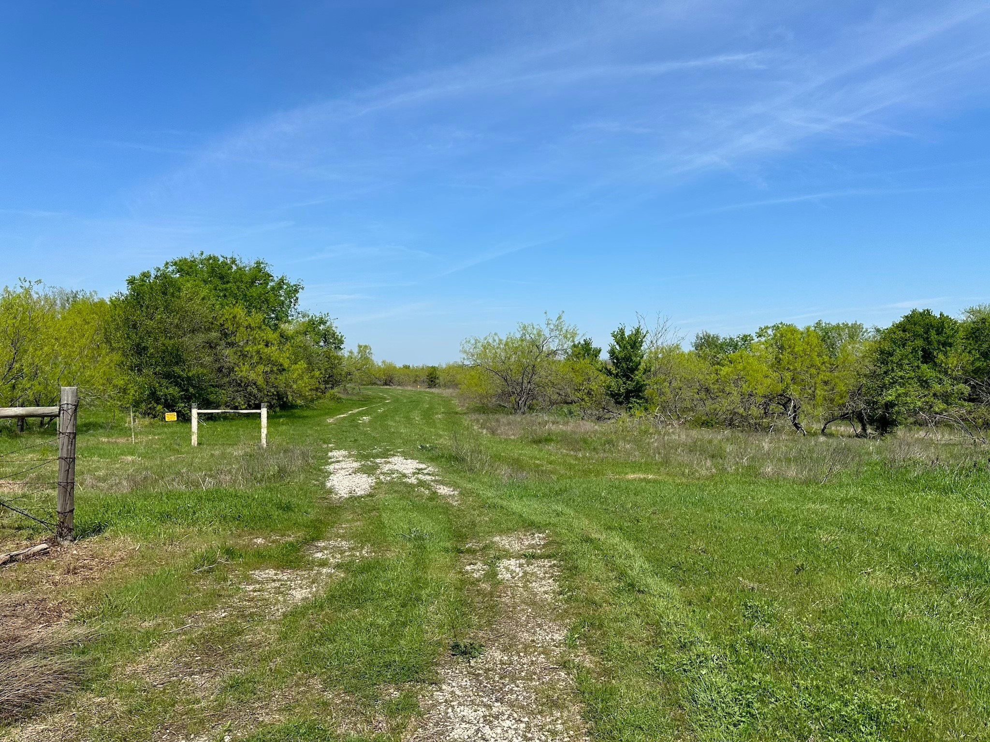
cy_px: 371
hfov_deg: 71.6
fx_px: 686
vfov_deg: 56.8
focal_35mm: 24
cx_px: 495
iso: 80
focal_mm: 6.86
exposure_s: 1/5525
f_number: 1.78
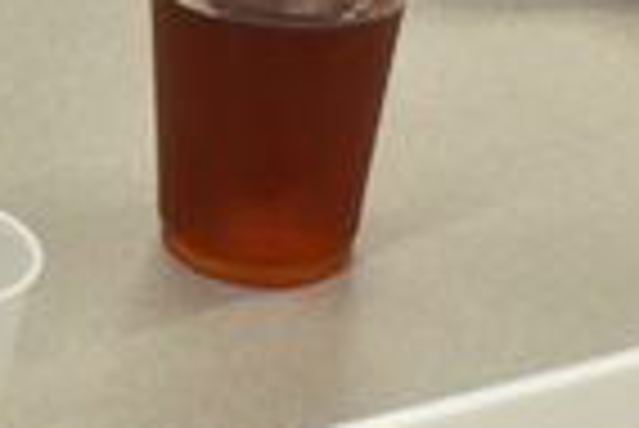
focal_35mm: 229
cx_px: -274
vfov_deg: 5.8
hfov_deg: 8.8
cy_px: -536
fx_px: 4066
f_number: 7.1
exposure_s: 1/40
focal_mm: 27
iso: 400
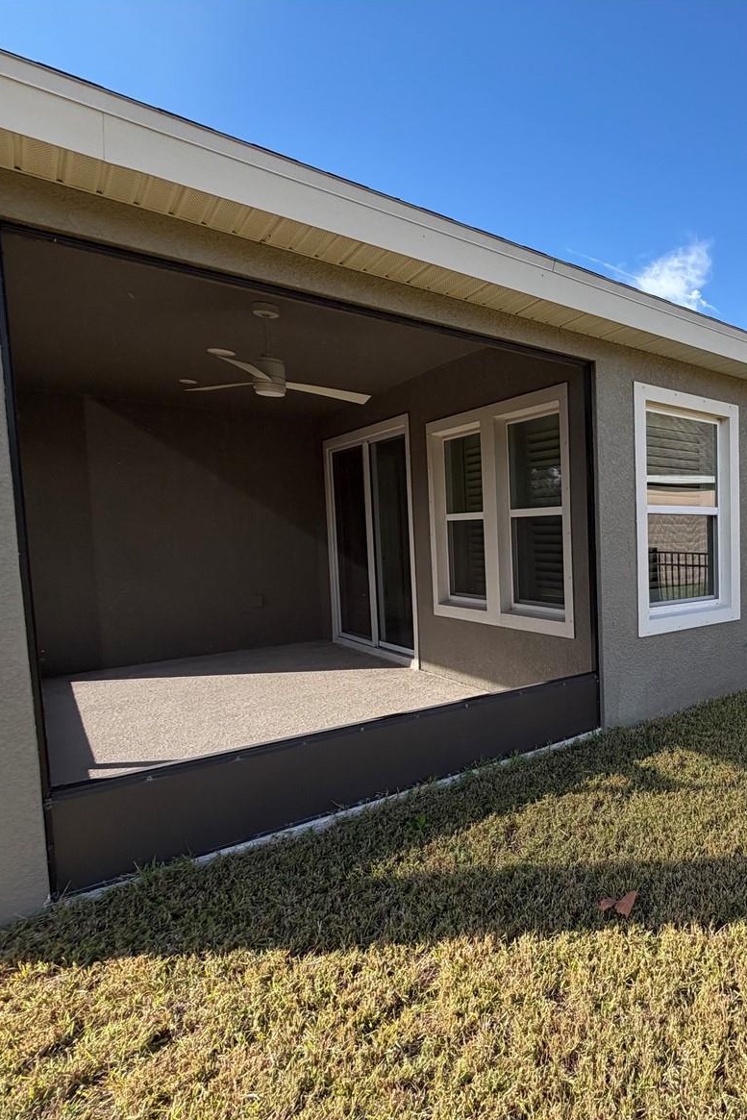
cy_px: 572
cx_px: 727
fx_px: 622
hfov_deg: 51.3
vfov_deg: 84.0
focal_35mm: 20
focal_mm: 2.22
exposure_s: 1/619
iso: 40
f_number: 2.2
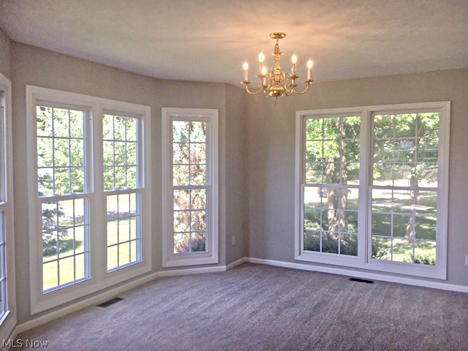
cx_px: 234
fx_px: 392
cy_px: 176
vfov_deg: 48.2
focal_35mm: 29
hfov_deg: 61.7
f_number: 2.2
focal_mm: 4.2
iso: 25
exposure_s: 1/120
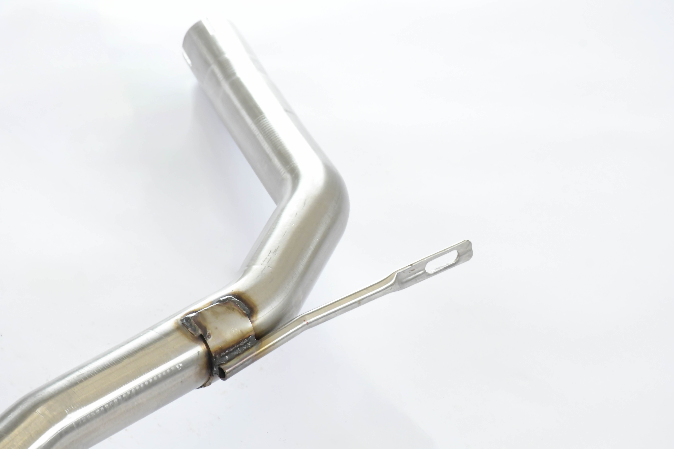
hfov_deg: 13.7
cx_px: 337
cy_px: 224
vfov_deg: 9.1
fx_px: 2808
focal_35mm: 150
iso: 4000
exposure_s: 1/200
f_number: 10
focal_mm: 100
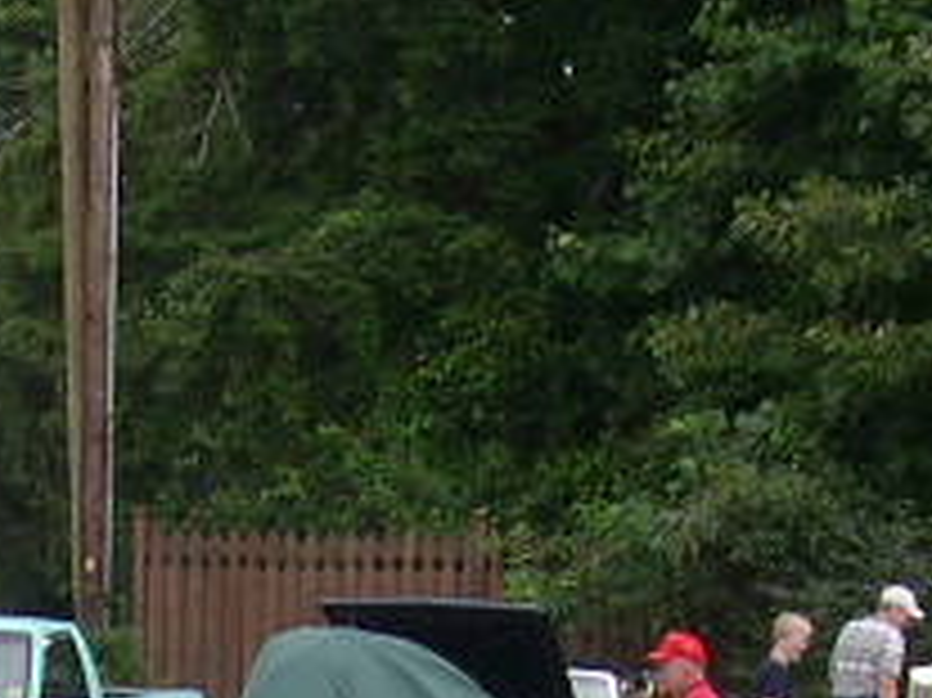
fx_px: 5059
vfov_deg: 7.6
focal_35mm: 188
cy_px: 1256
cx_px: -360
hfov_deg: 10.3
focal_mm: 8
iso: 100
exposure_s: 1/102
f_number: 7.6
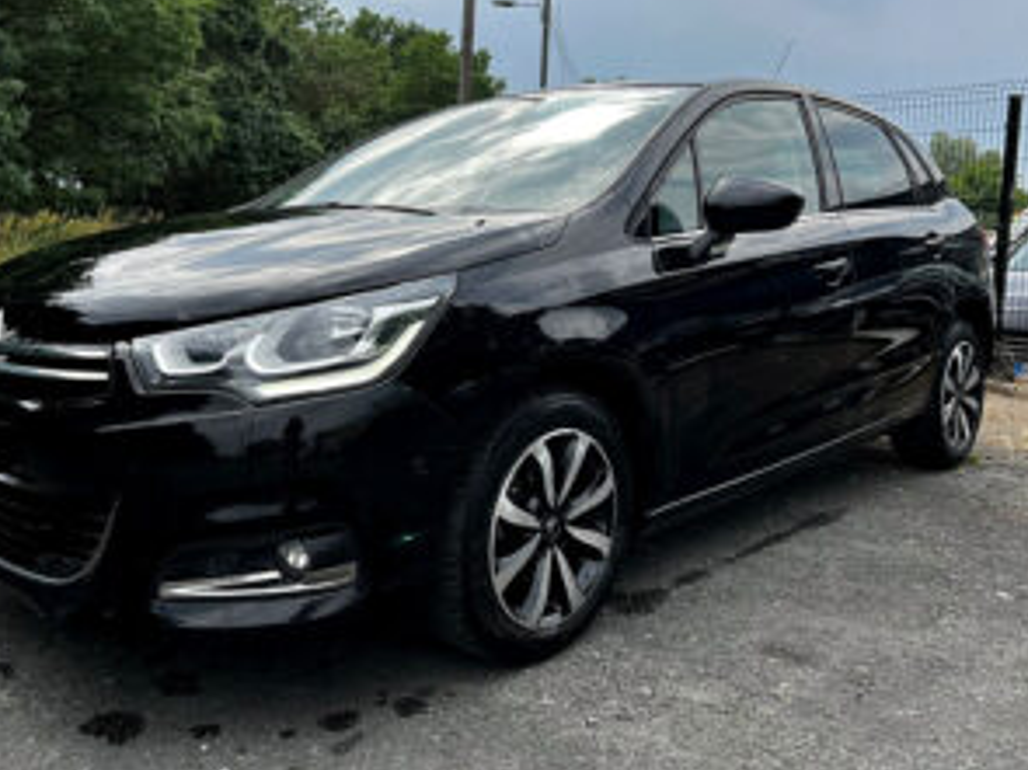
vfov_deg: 42.8
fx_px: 980
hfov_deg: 55.4
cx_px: 497
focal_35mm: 33
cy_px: 322
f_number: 1.5
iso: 50
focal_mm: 5.7
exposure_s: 1/2165
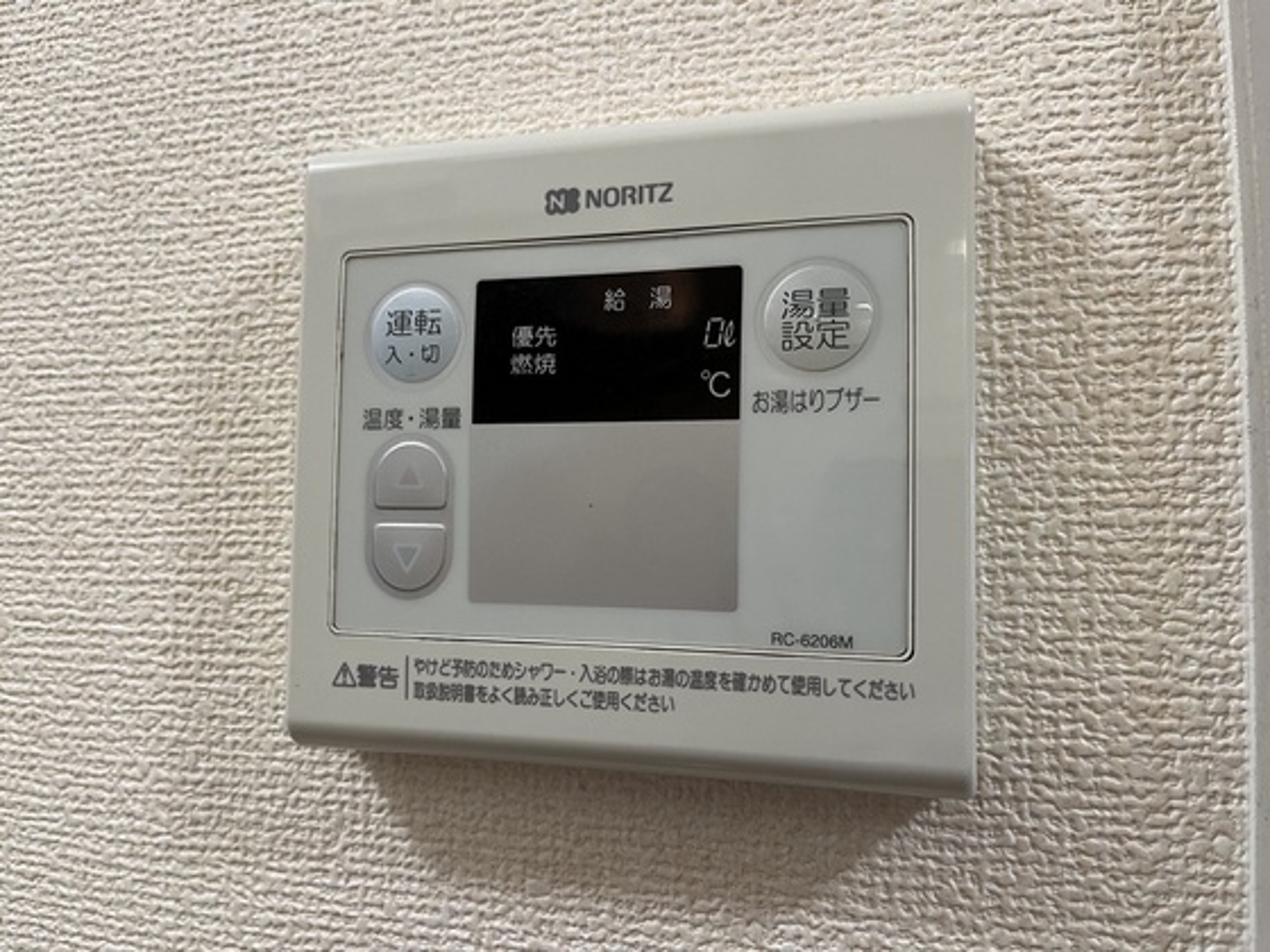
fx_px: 954
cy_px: 476
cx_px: 635
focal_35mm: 26
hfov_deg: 67.3
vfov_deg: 53.1
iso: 160
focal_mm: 5.1
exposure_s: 1/60
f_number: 1.6
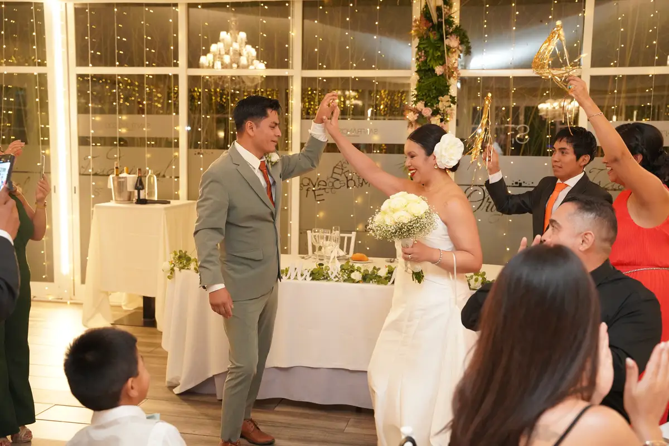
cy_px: 223
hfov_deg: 49.1
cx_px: 334
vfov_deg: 33.9
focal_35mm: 39
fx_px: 732
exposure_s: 1/160
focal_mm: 39.4
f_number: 4
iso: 6400
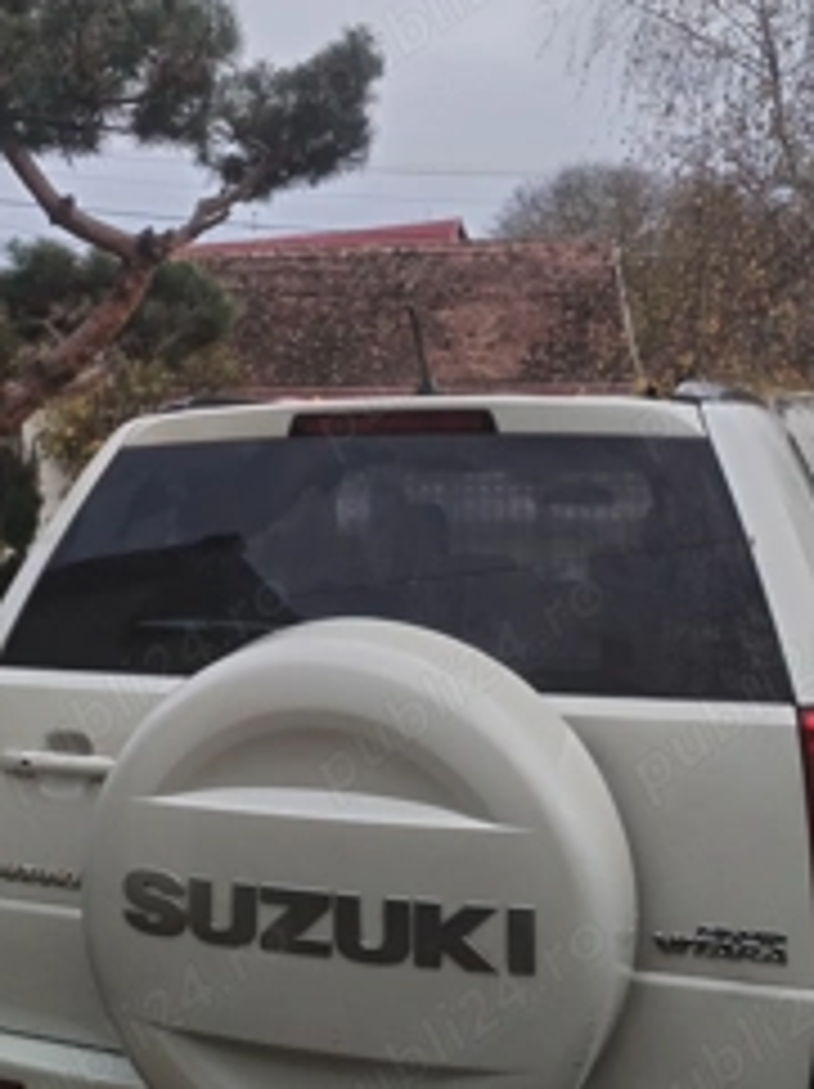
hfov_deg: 33.4
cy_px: 414
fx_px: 1351
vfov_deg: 43.6
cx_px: 301
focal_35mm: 43
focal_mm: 4.75
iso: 105
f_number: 1.8
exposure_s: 1/100
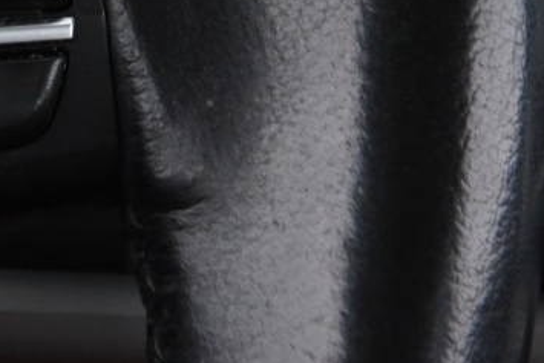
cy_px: -101
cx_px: -187
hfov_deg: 4.0
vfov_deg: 2.7
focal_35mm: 510
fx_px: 7709
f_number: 4
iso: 4000
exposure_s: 1/20
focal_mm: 112
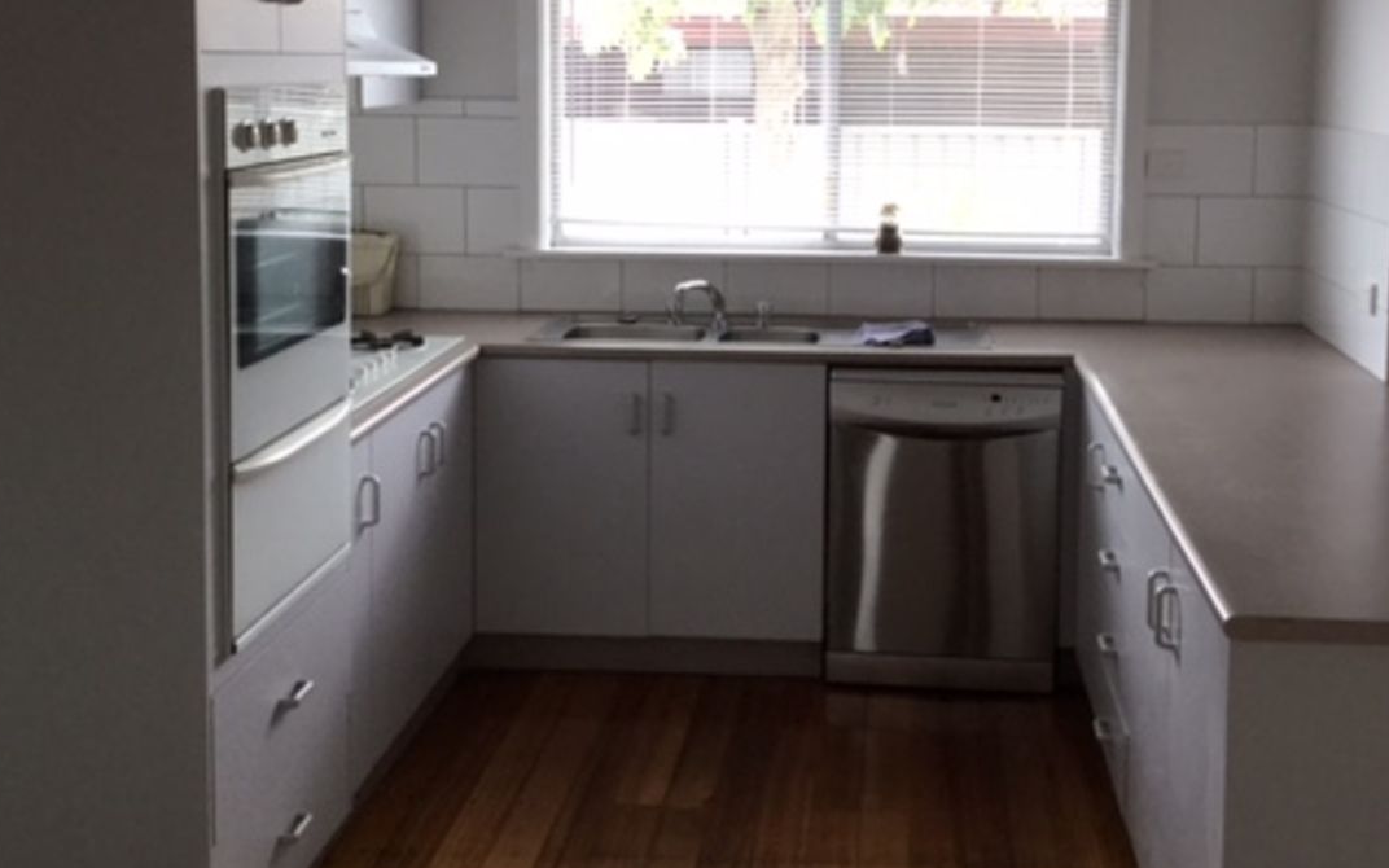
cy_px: 262
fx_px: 1741
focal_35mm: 46
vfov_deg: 27.7
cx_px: 786
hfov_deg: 43.4
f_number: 2.4
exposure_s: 1/33
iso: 32
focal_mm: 3.3
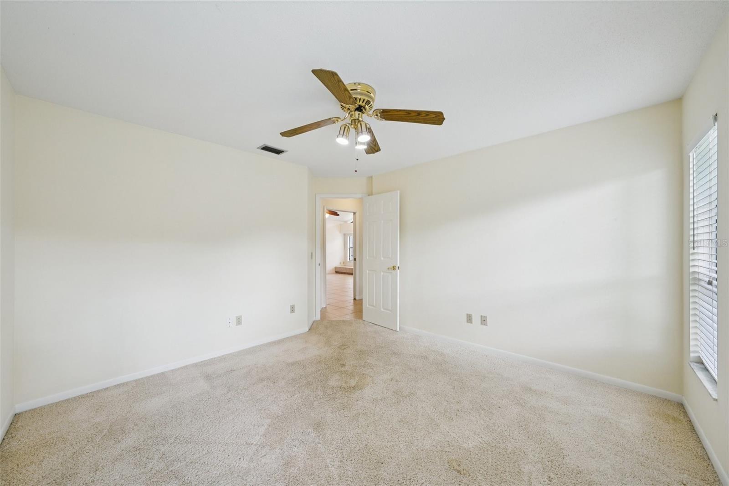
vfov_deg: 85.4
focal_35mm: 13
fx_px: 263
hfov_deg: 108.3
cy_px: 243
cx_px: 364
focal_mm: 13
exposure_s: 1/100
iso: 800
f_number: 8
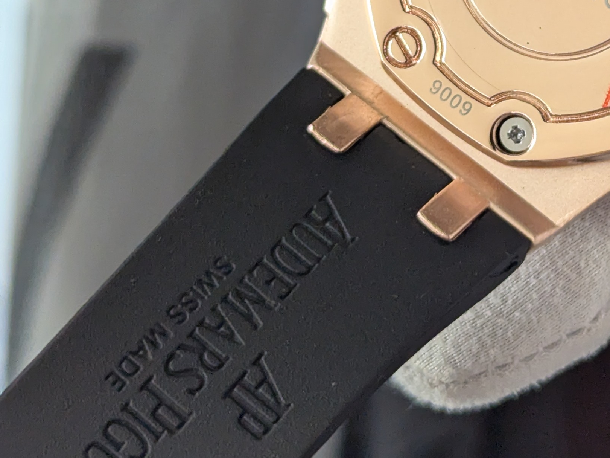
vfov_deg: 12.0
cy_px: -110
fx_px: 2132
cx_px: 570
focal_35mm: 121
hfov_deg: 16.0
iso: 679
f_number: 1.85
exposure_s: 1/497
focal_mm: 6.81
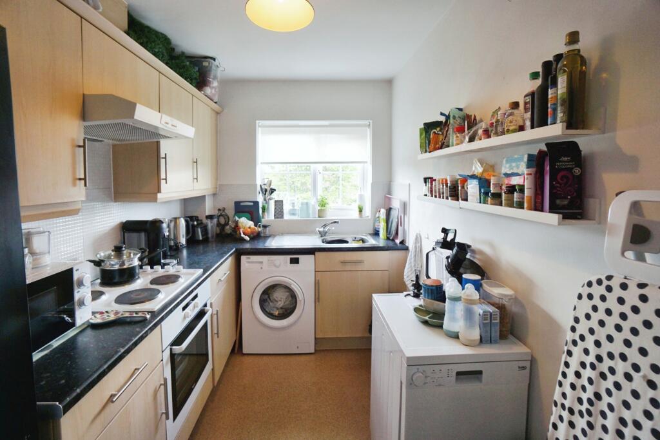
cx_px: 330
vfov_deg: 77.3
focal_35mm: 15
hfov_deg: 100.4
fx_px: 275
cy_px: 220
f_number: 4
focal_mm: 10
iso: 250
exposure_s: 1/60
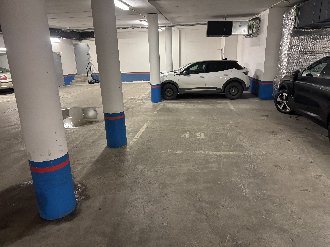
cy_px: 124
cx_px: 165
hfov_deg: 71.6
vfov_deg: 56.8
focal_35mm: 24
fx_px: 229
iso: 640
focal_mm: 6.76
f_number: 1.78
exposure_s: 1/50
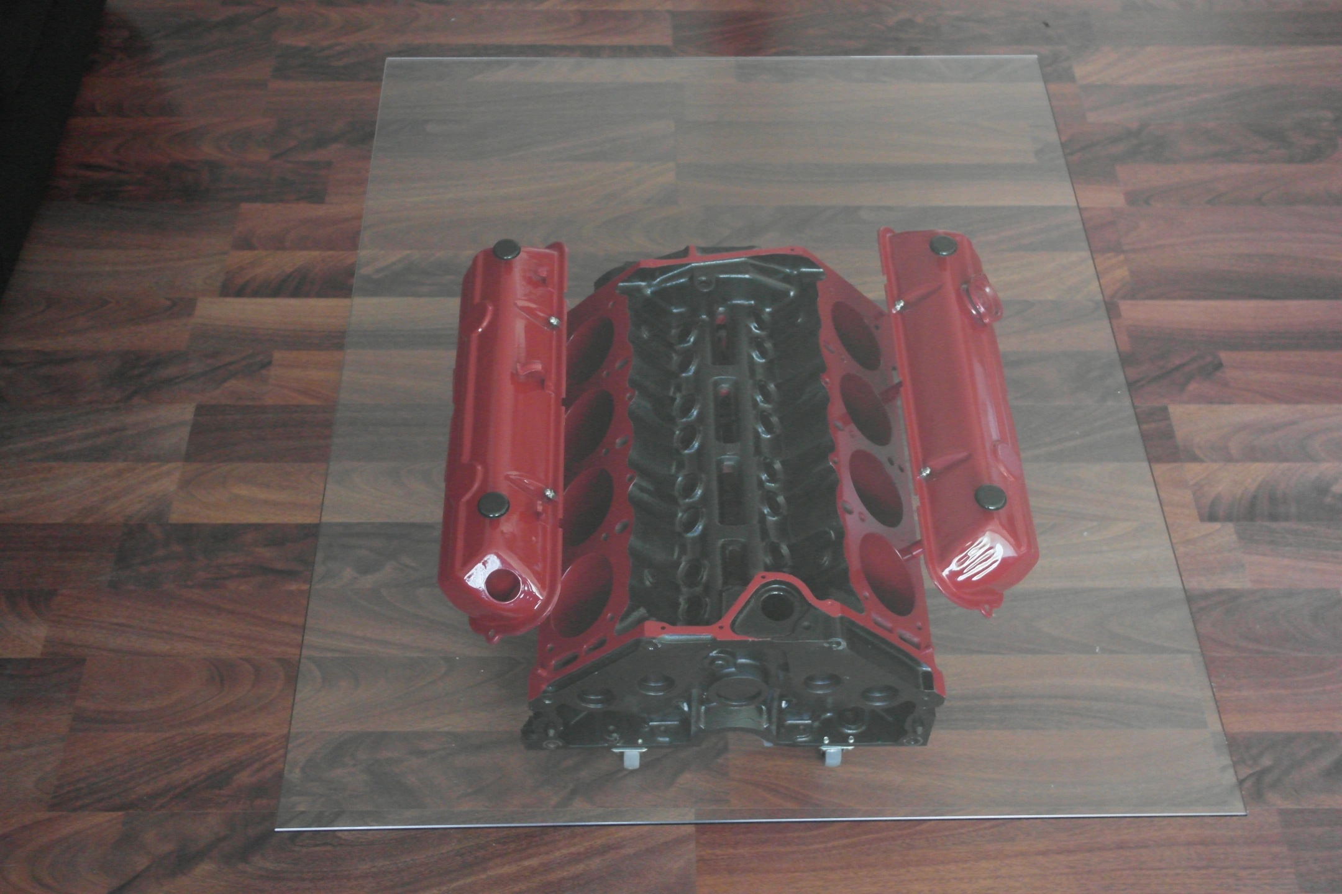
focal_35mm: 40
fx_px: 1491
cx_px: 671
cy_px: 447
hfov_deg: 48.5
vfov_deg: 33.4
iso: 3200
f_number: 4
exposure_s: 1/40
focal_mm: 26
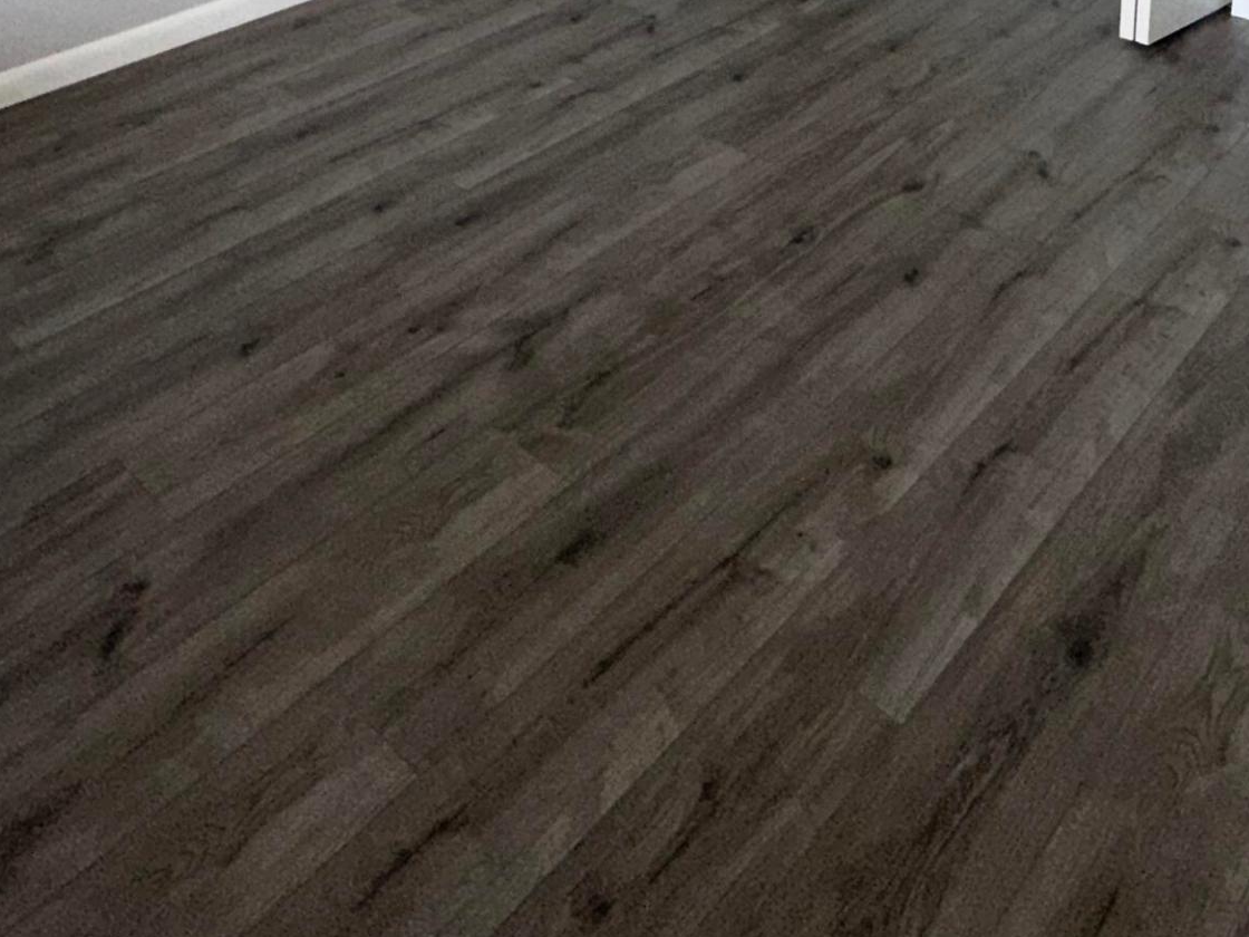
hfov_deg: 51.1
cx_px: 726
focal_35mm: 36
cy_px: -192
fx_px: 1299
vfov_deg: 32.6
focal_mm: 2.22
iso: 125
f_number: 2.2
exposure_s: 1/60
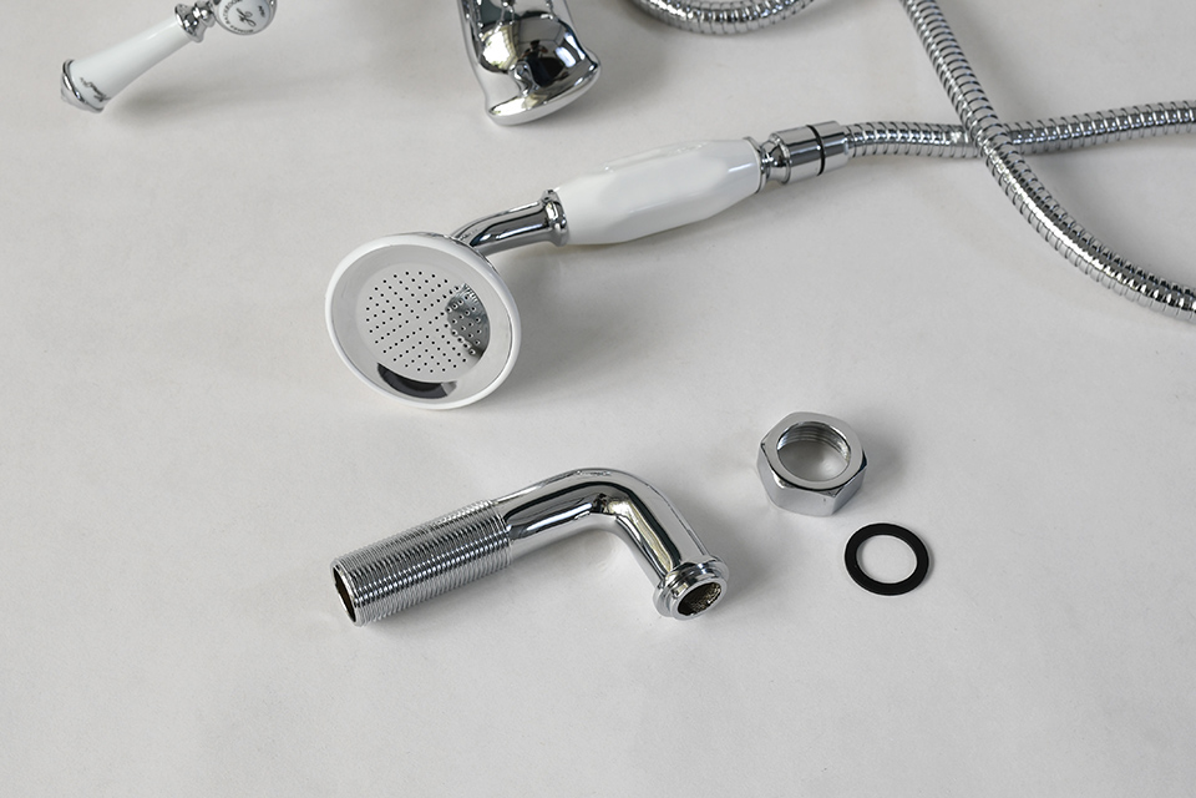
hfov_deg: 48.5
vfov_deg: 33.4
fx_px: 1329
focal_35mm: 40
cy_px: 399
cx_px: 598
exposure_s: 1/30
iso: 200
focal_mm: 27
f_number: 8
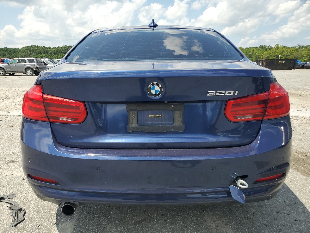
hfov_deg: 67.3
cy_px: 116
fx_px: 233
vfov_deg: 53.1
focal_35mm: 26
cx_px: 155
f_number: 1.5
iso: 50
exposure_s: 1/2500
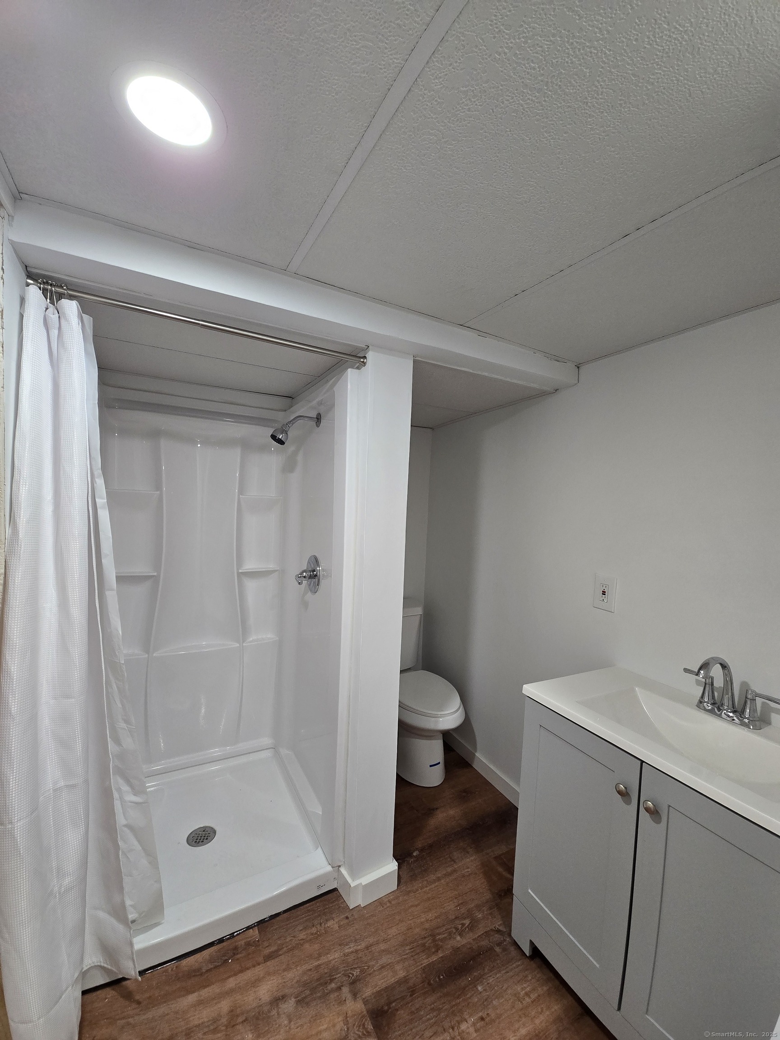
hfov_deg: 89.9
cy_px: 520
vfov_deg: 106.2
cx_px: 390
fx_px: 391
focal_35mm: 13
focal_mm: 2.2
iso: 160
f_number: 2.2
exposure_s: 1/60
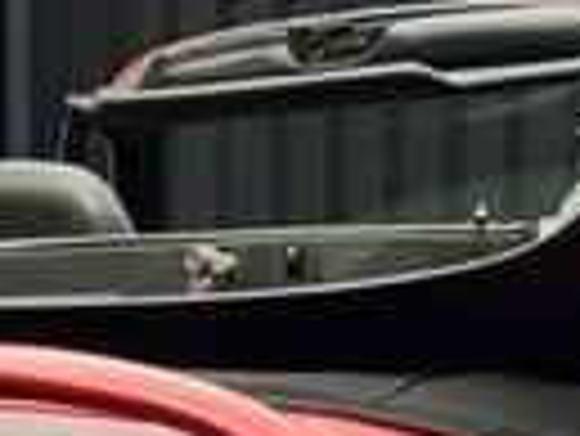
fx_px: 4780
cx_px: 144
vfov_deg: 5.1
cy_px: 966
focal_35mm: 285
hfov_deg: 6.9
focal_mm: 6.76
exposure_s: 1/50
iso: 160
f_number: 1.78
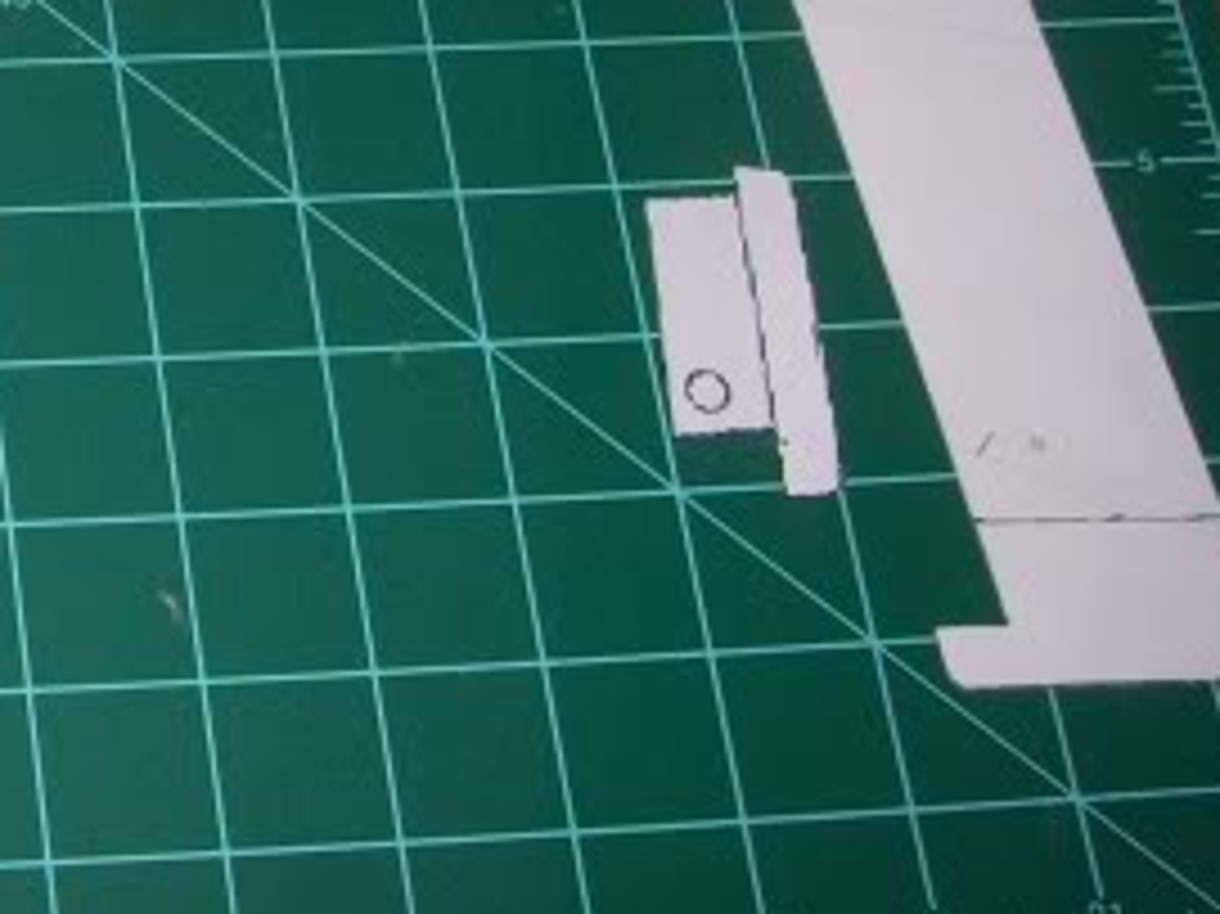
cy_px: -241
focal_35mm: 106
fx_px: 3734
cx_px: -551
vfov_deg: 13.5
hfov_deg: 17.0
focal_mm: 6
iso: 80
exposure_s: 1/64
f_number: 2.7
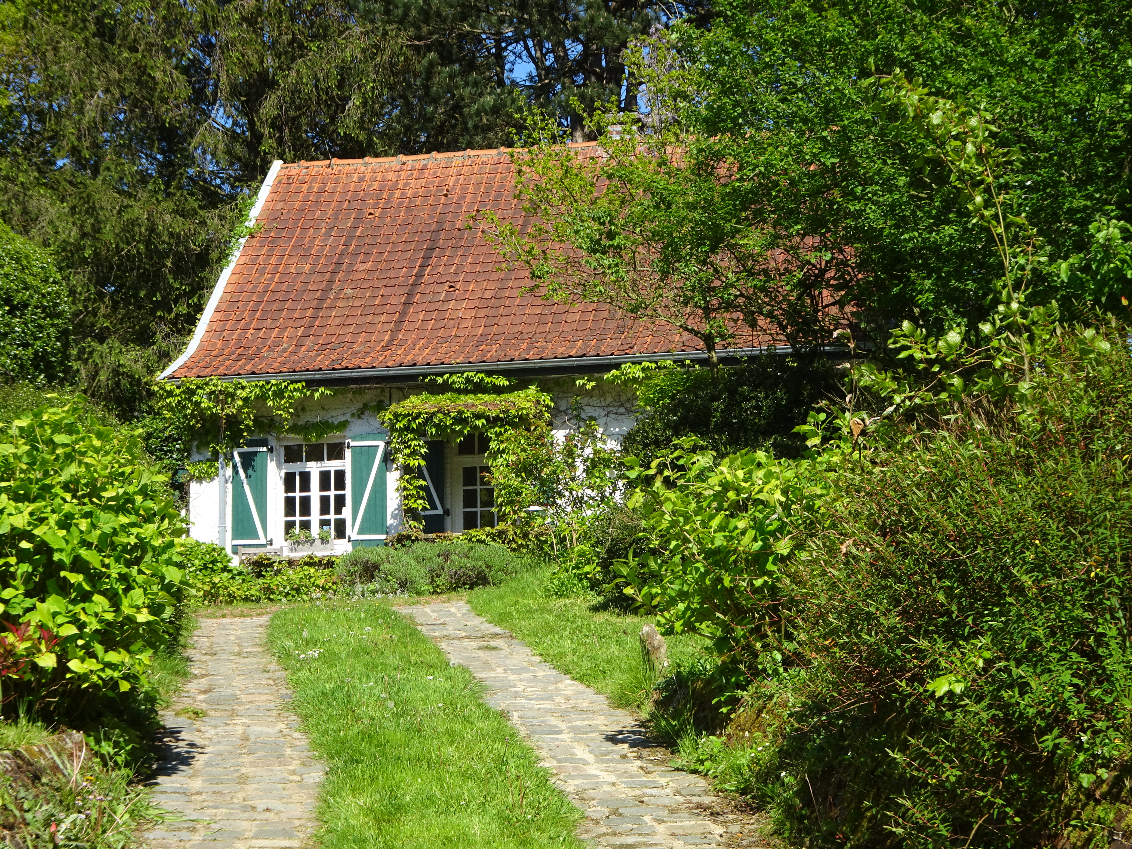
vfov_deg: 19.6
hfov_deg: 26.0
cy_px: 424
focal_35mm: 75
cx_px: 566
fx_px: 2453
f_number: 5
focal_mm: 12.87
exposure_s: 1/320
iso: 80
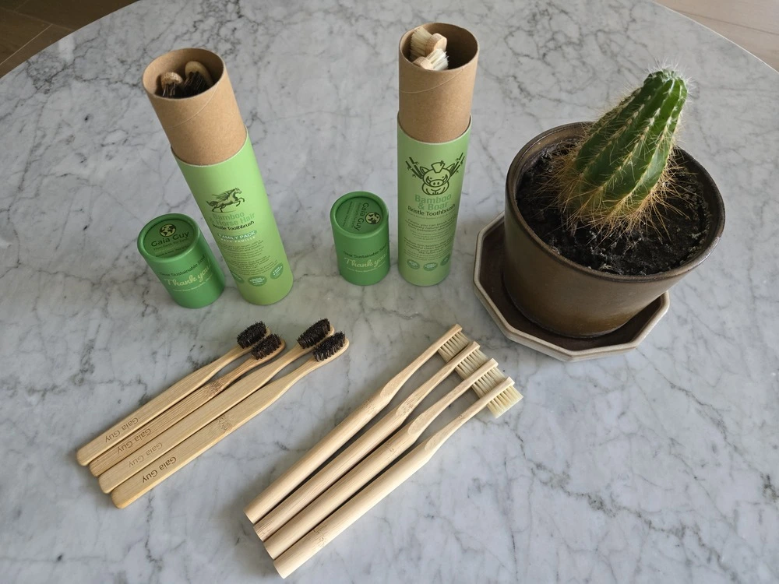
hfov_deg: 73.9
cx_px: 390
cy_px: 292
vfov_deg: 58.9
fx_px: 518
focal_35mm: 23
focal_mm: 6.3
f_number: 1.7
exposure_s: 1/60
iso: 800
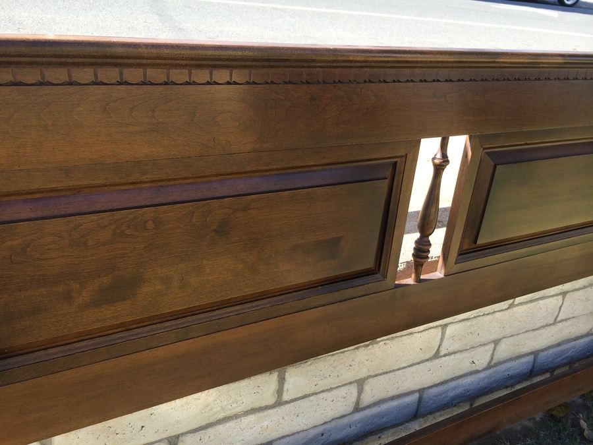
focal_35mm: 30
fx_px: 514
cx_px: 296
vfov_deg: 46.8
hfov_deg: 60.0
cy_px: 222
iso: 32
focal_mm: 4.12
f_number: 2.2
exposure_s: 1/446
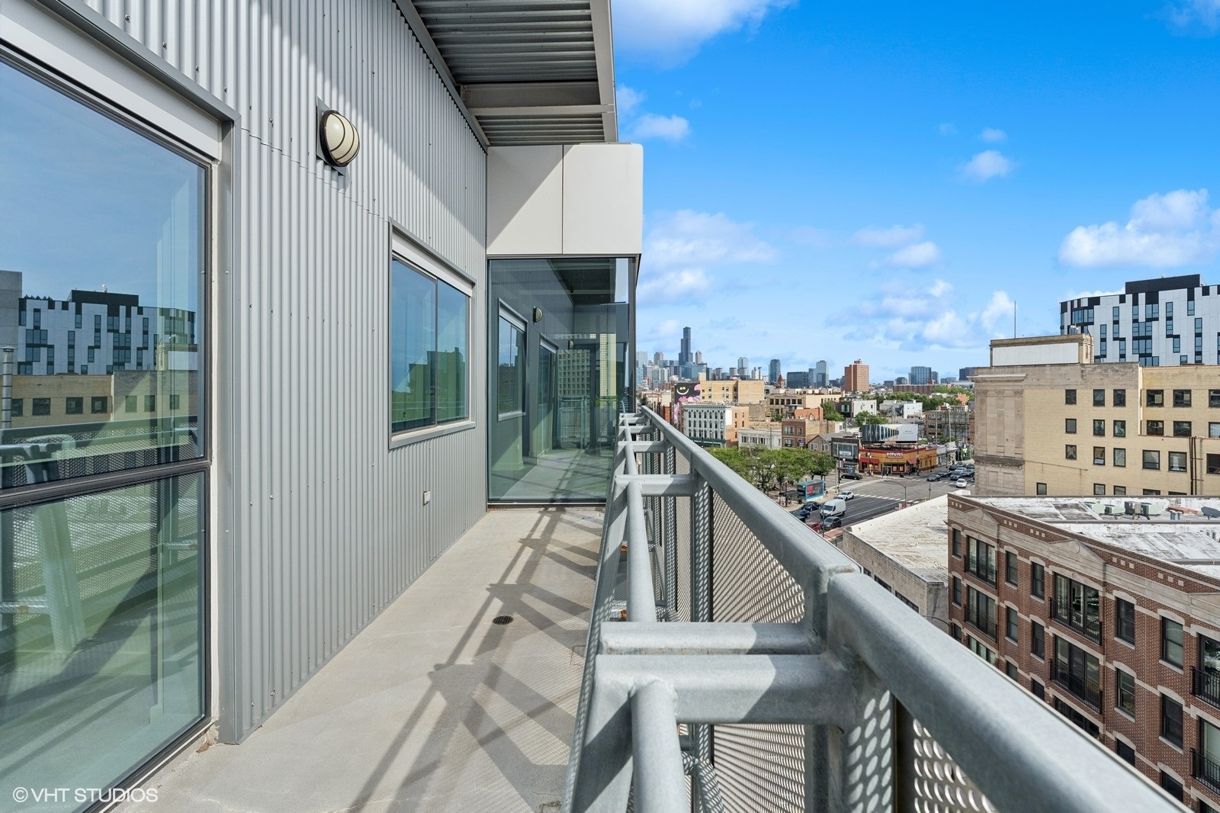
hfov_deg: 96.7
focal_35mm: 16
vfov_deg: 73.7
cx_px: 610
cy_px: 406
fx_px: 542
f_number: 8
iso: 320
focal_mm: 16
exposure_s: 1/800
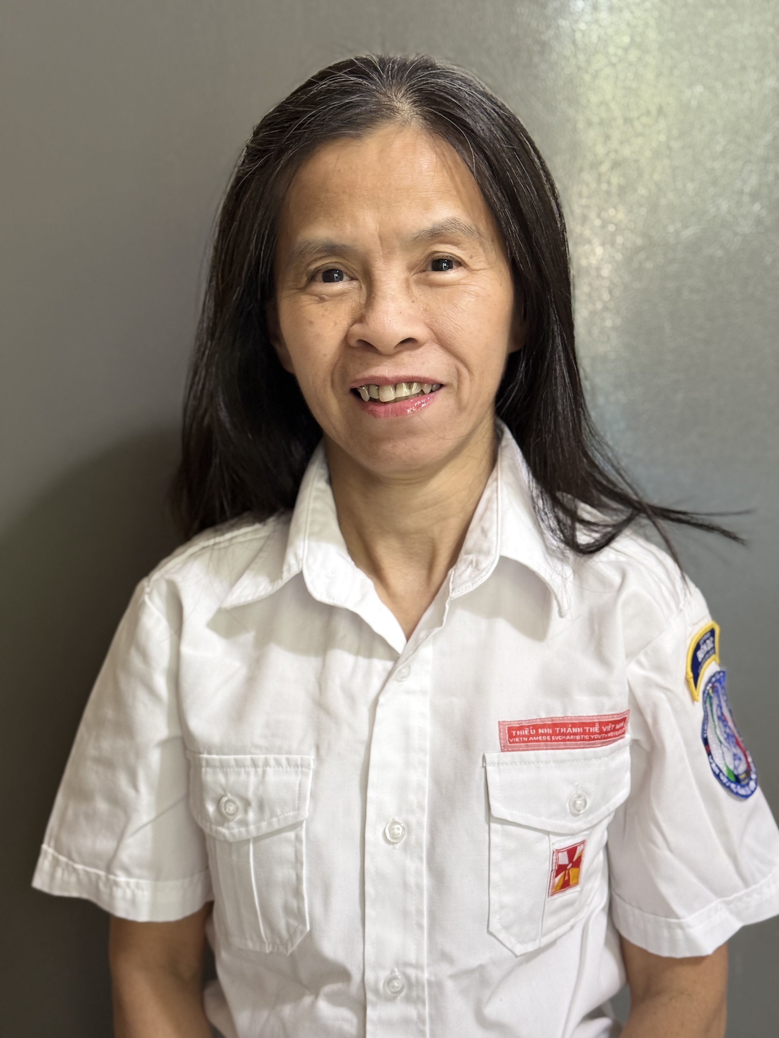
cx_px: 390
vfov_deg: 39.7
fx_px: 1440
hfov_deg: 30.3
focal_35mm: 48
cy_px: 519
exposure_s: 1/60
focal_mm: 6.76
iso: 200
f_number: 1.78
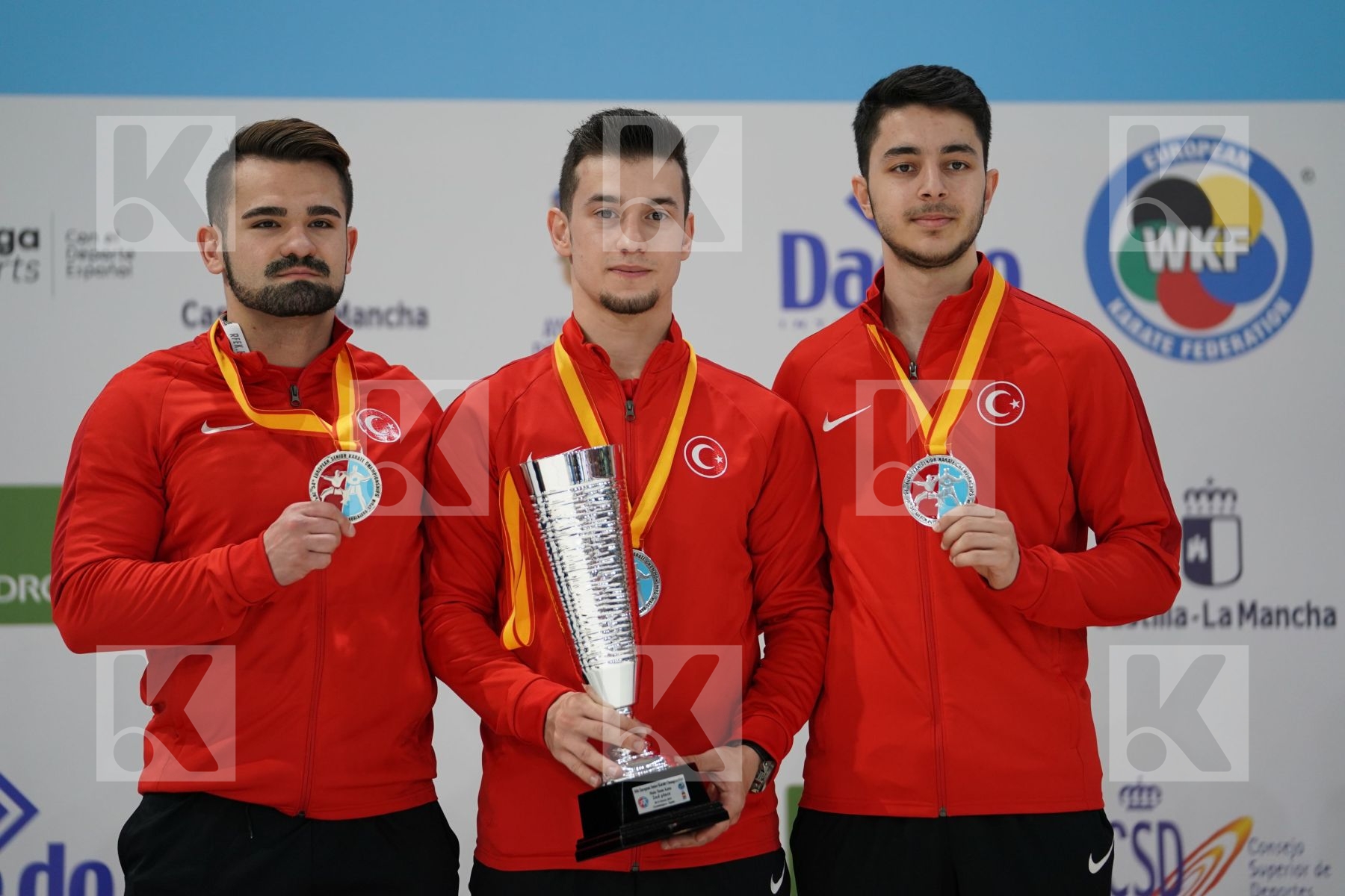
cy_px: 448
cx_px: 672
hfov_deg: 14.3
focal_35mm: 144
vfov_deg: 9.5
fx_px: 5380
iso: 800
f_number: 2.8
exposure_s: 1/250
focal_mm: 144
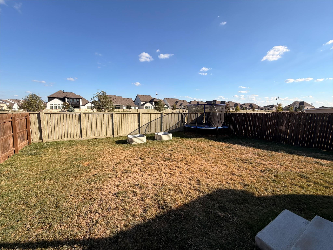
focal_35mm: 14
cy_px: 125
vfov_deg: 85.7
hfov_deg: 102.1
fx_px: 135
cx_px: 166
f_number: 2.2
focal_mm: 2.22
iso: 20
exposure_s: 1/830
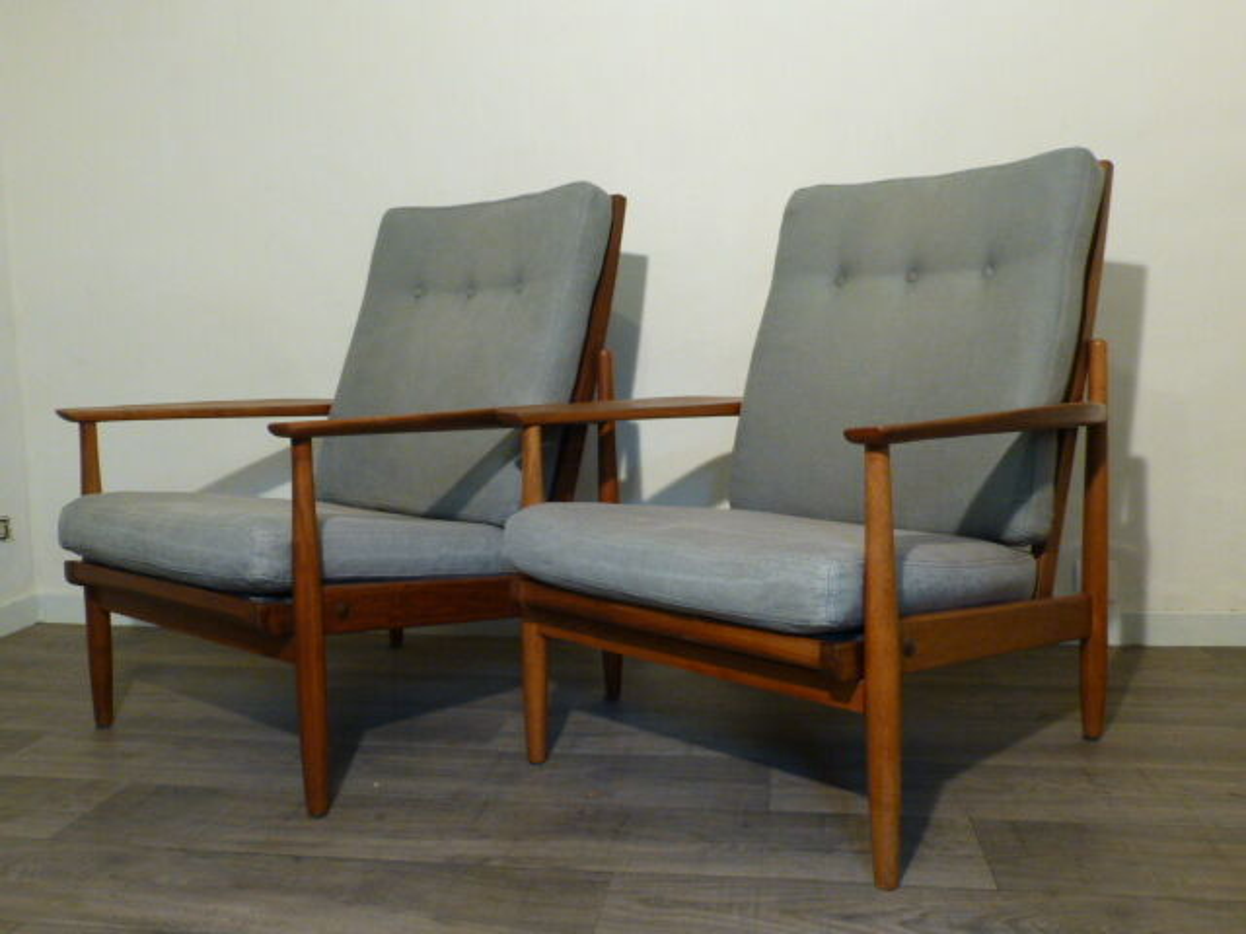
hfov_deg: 60.0
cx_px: 623
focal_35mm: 30
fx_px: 1080
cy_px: 467
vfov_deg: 46.8
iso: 400
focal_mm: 5.4
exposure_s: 1/25
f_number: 3.6
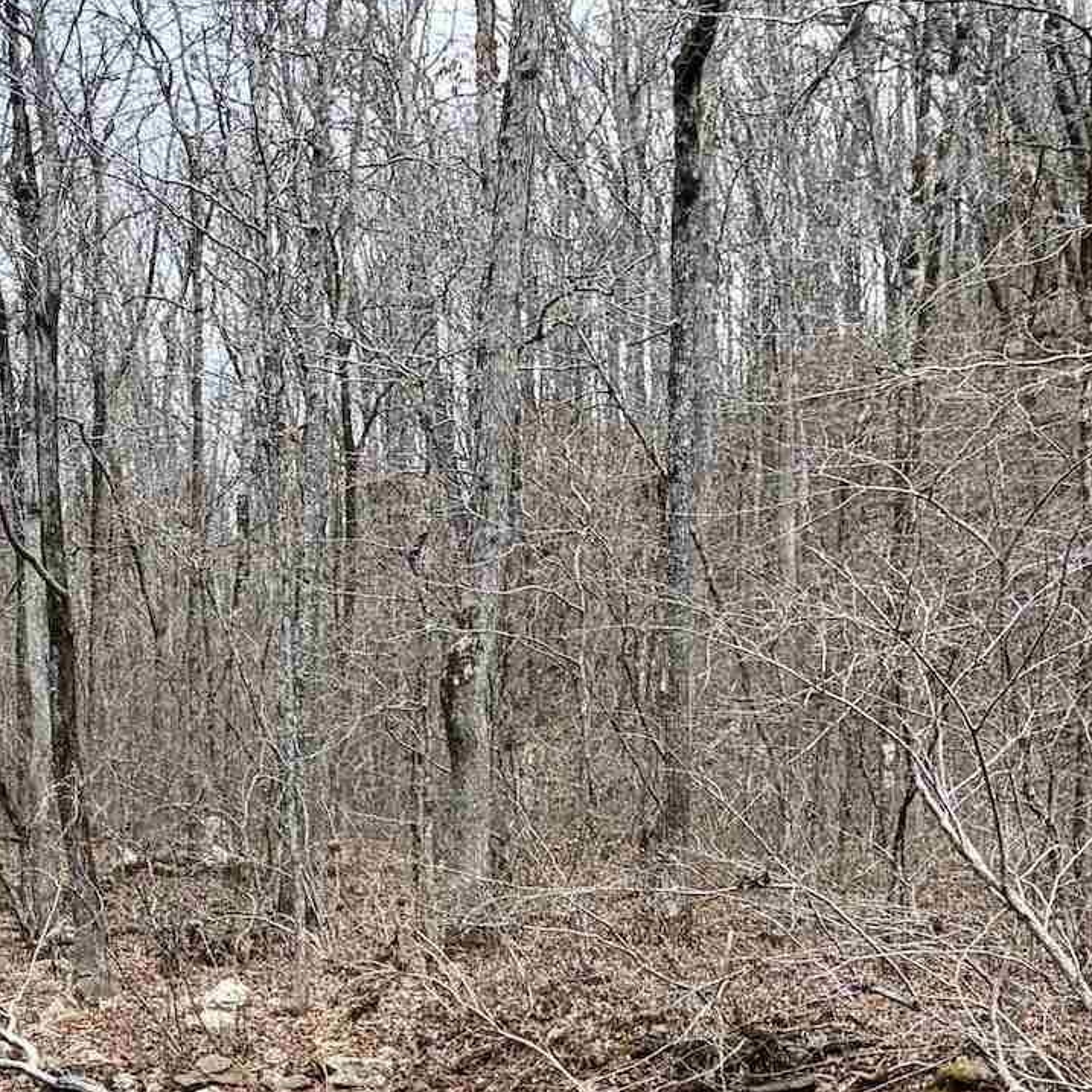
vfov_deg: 19.9
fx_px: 2927
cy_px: 1301
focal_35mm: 82
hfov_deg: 20.0
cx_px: -160
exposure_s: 1/1048
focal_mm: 5.96
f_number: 1.6
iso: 64
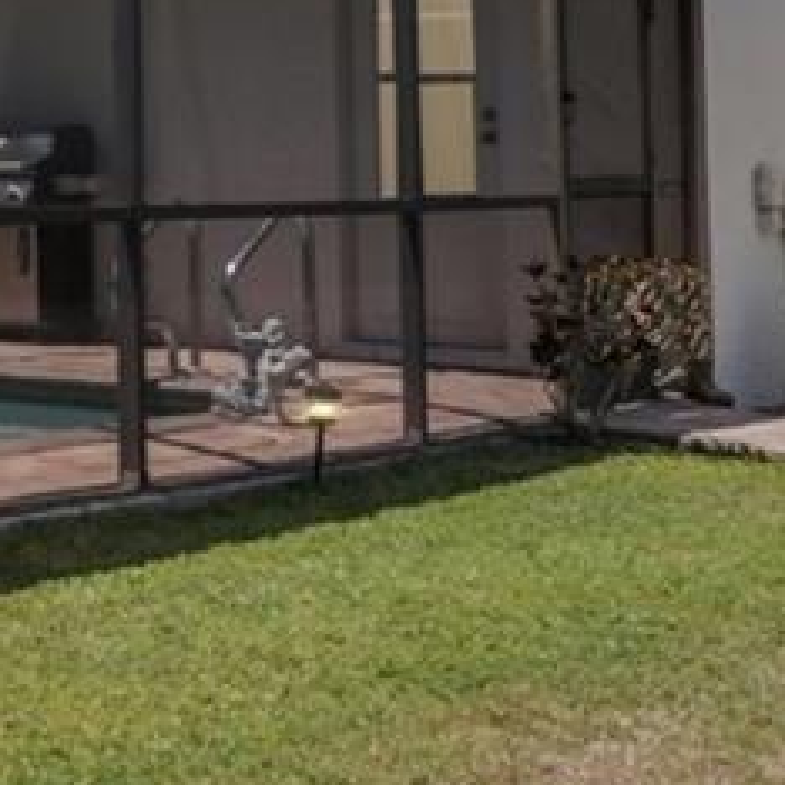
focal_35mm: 93
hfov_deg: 15.5
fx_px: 2386
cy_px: 30
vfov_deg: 18.3
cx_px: -704
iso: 400
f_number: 8
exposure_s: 1/1250
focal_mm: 16
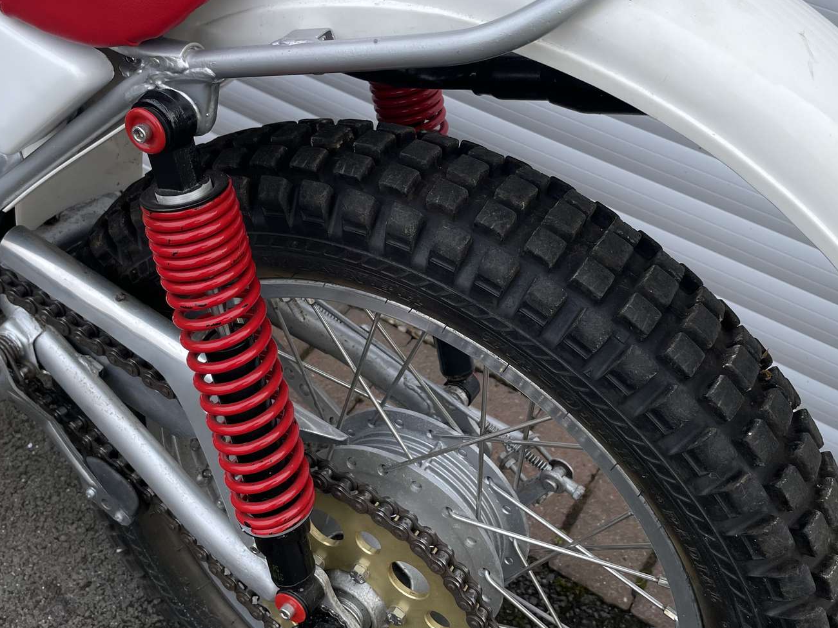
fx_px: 968
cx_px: 453
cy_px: 214
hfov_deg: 46.8
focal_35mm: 40
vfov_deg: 35.6
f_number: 1.6
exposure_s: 1/296
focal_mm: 4.2
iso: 32
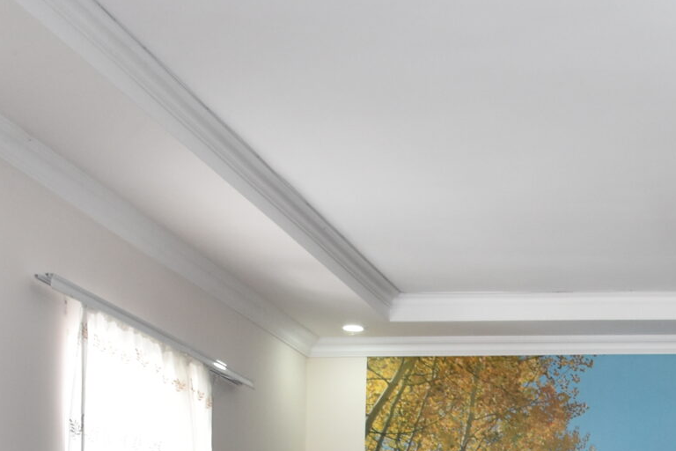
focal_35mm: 90
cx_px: 827
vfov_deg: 14.3
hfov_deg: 21.0
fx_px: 1690
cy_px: 658
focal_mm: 18
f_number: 5.6
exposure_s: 1/125
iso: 800
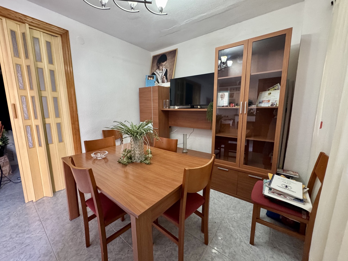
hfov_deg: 102.1
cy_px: 130
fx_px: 141
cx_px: 174
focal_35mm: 14
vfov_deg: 85.7
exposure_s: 1/50
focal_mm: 2.22
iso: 800
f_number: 2.2
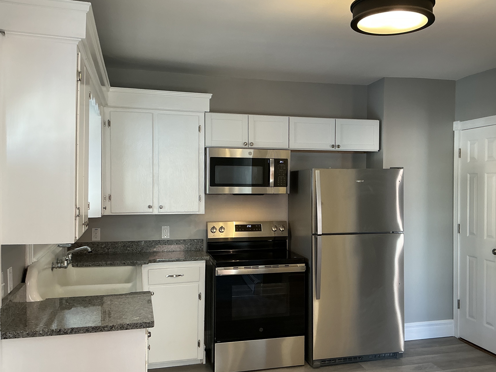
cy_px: 192
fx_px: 473
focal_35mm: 33
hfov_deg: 55.1
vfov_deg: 42.9
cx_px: 290
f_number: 1.8
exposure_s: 1/60
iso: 64
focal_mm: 3
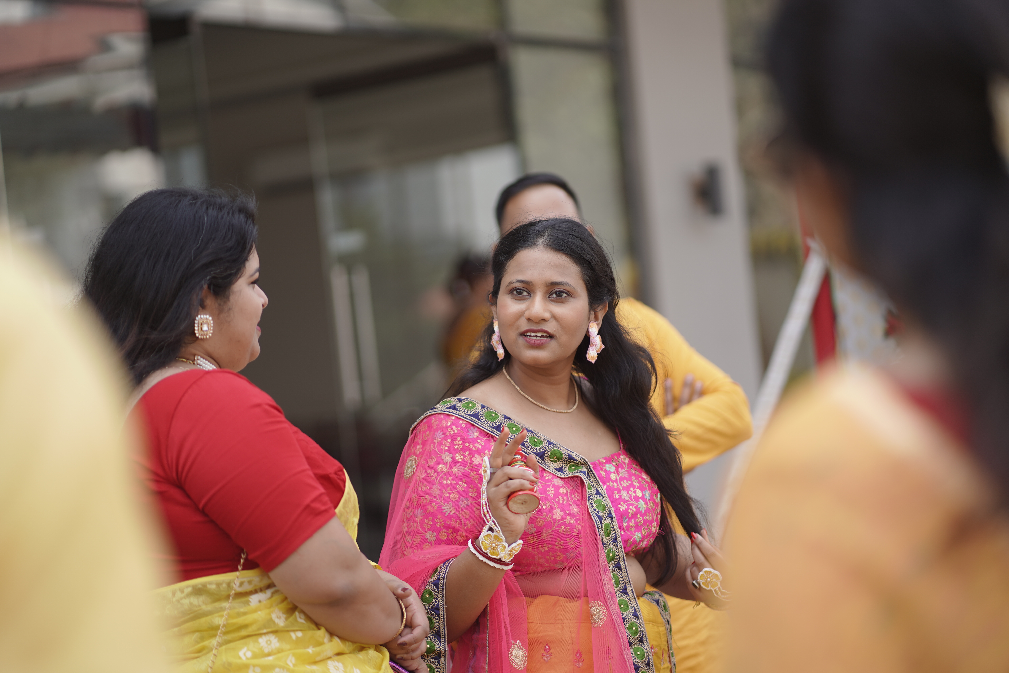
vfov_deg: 16.1
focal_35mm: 85
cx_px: 504
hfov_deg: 23.9
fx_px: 2382
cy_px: 336
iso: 100
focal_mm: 85
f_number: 1.8
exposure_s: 1/1000
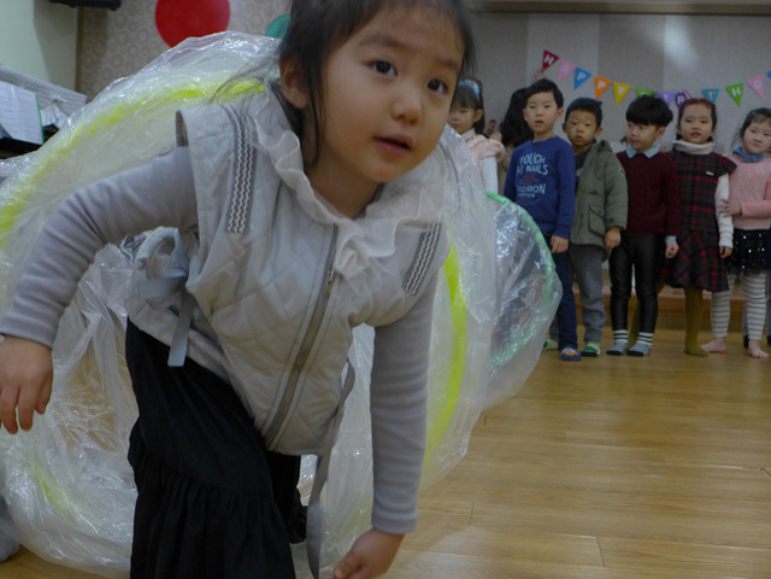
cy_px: 290
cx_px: 386
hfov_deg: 43.9
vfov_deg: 33.6
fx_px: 958
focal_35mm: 43
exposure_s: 1/320
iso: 320
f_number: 1.8
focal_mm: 8.4
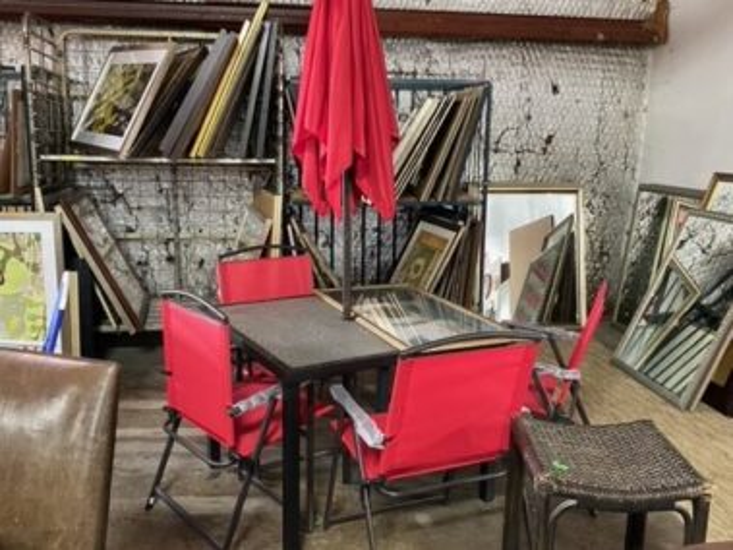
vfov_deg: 53.0
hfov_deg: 67.3
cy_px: 275
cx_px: 366
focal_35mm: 26
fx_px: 550
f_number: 1.8
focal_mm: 4.25
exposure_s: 1/40
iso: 500
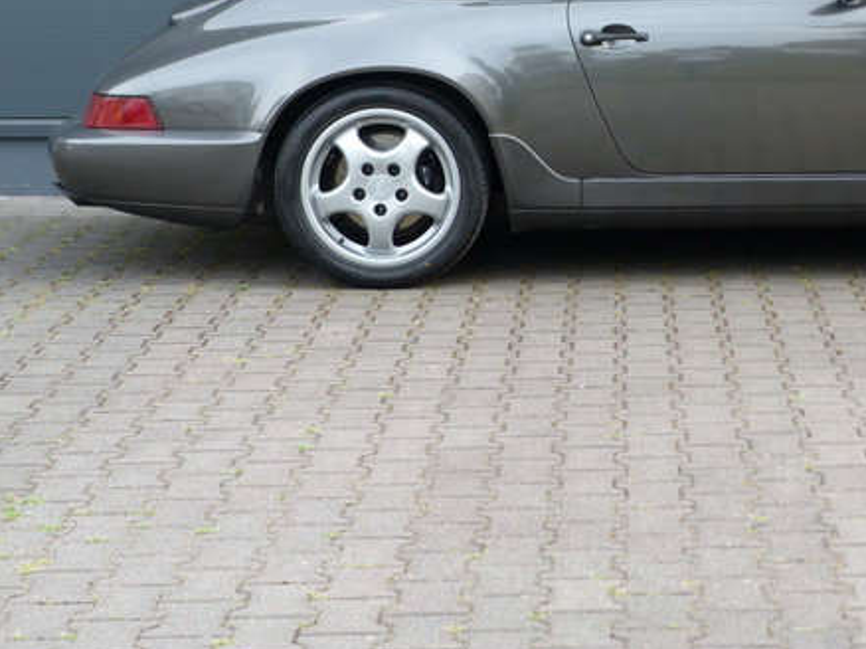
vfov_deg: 13.7
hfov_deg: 18.2
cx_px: 710
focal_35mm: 107
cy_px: 105
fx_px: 2675
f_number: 3.3
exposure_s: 1/100
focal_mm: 11
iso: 80
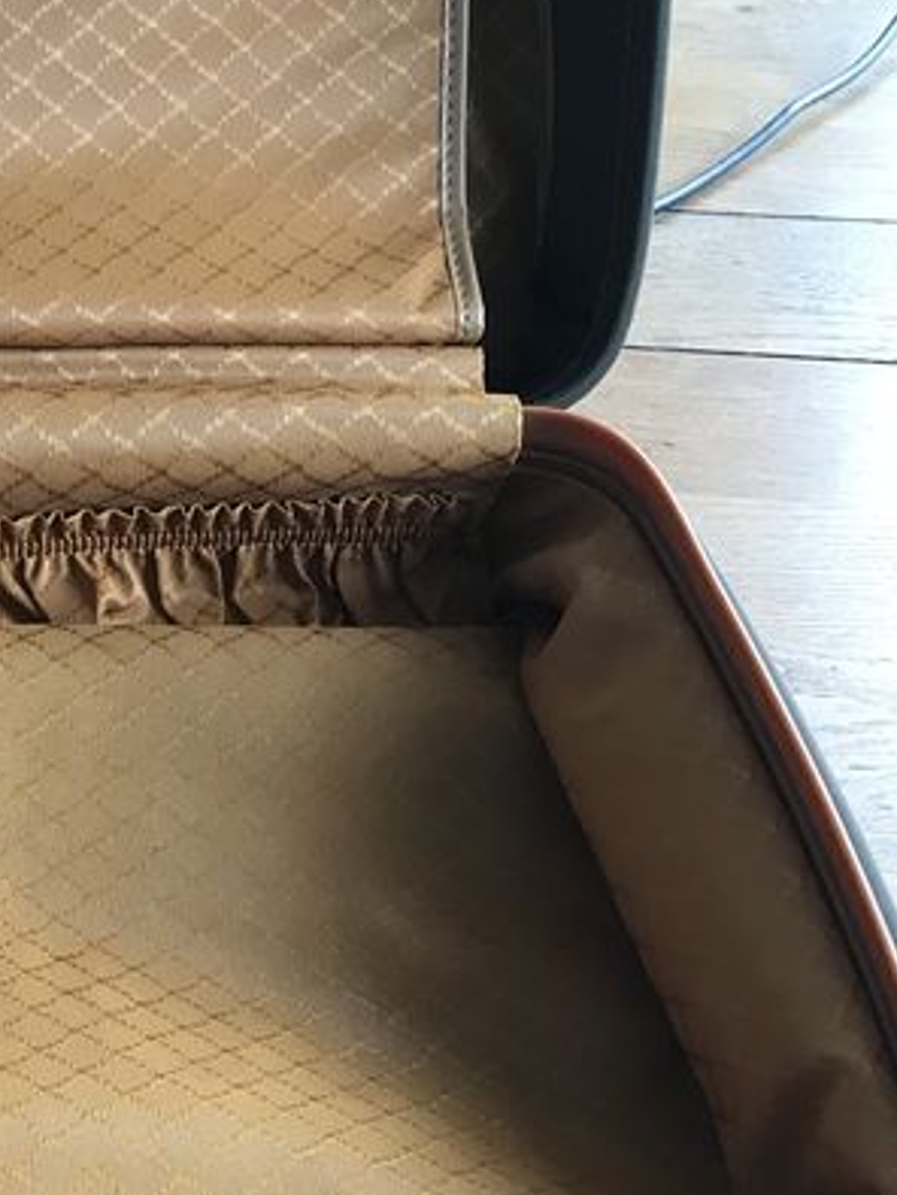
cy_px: 573
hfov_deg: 19.6
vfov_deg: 27.4
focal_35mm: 71
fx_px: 2450
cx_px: -148
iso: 40
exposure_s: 1/20
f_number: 1.8
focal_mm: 3.99
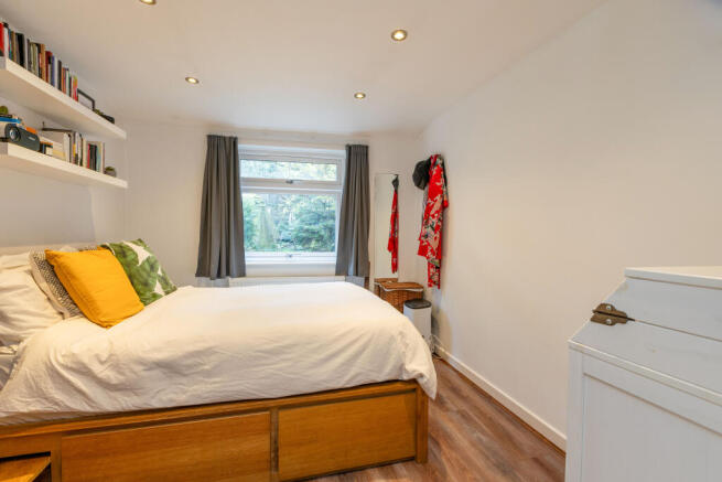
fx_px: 321
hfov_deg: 96.7
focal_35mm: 16
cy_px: 241
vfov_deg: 73.8
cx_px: 361
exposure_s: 1/13
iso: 320
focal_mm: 16
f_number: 8
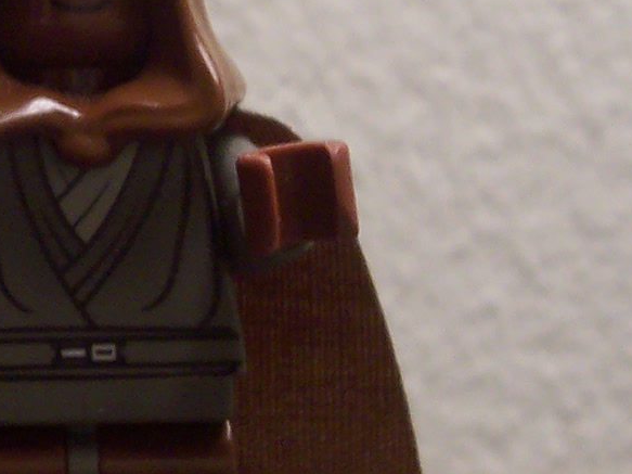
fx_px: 2355
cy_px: 69
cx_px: 13
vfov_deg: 11.4
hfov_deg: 15.0
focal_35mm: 129
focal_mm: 5.6
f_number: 2.8
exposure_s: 1/30
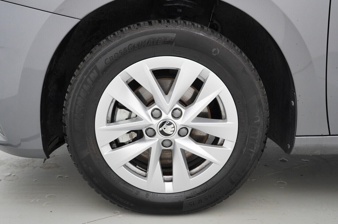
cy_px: 112
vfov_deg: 36.8
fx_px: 338
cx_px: 169
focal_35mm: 36
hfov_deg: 53.2
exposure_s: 1/320
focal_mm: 24
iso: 500
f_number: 2.8
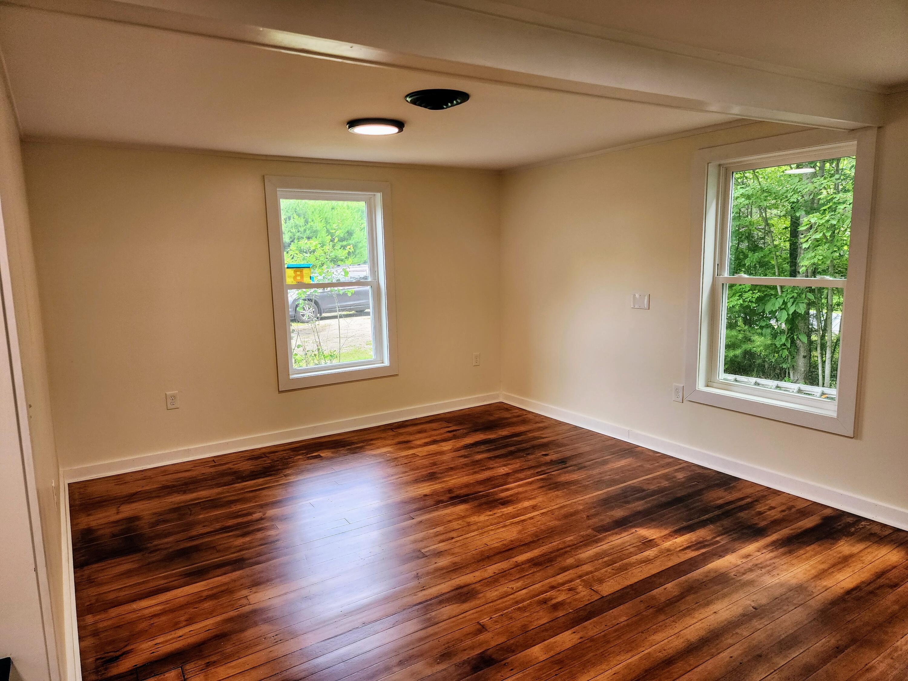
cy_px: 340
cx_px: 454
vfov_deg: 58.9
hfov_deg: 73.9
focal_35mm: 23
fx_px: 603
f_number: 1.8
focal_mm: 6.4
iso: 100
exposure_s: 1/120
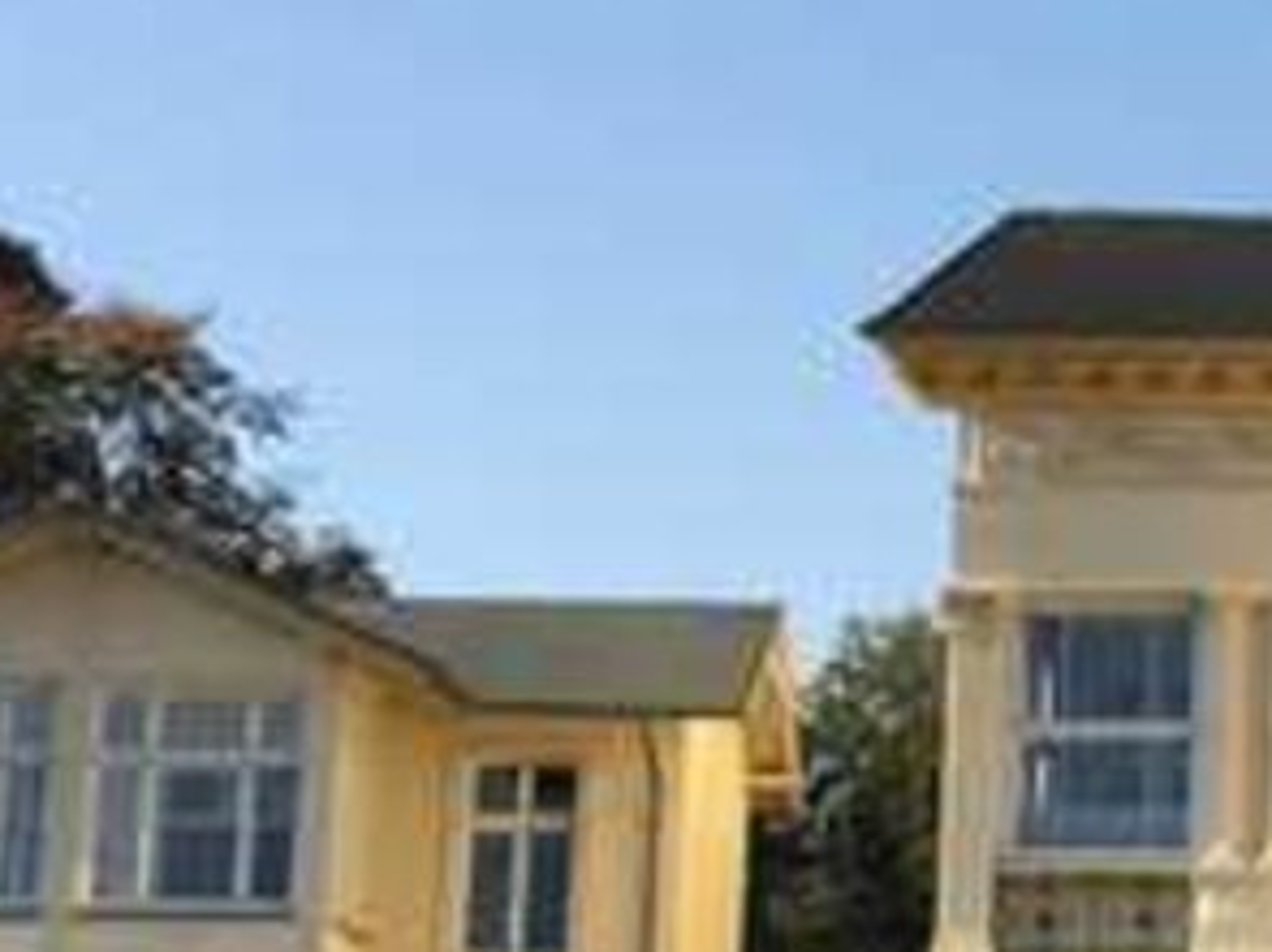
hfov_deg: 15.3
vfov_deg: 12.5
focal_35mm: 118
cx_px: 1966
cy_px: 573
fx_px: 4334
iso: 25
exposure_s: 1/1202
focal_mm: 4.15
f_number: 2.2
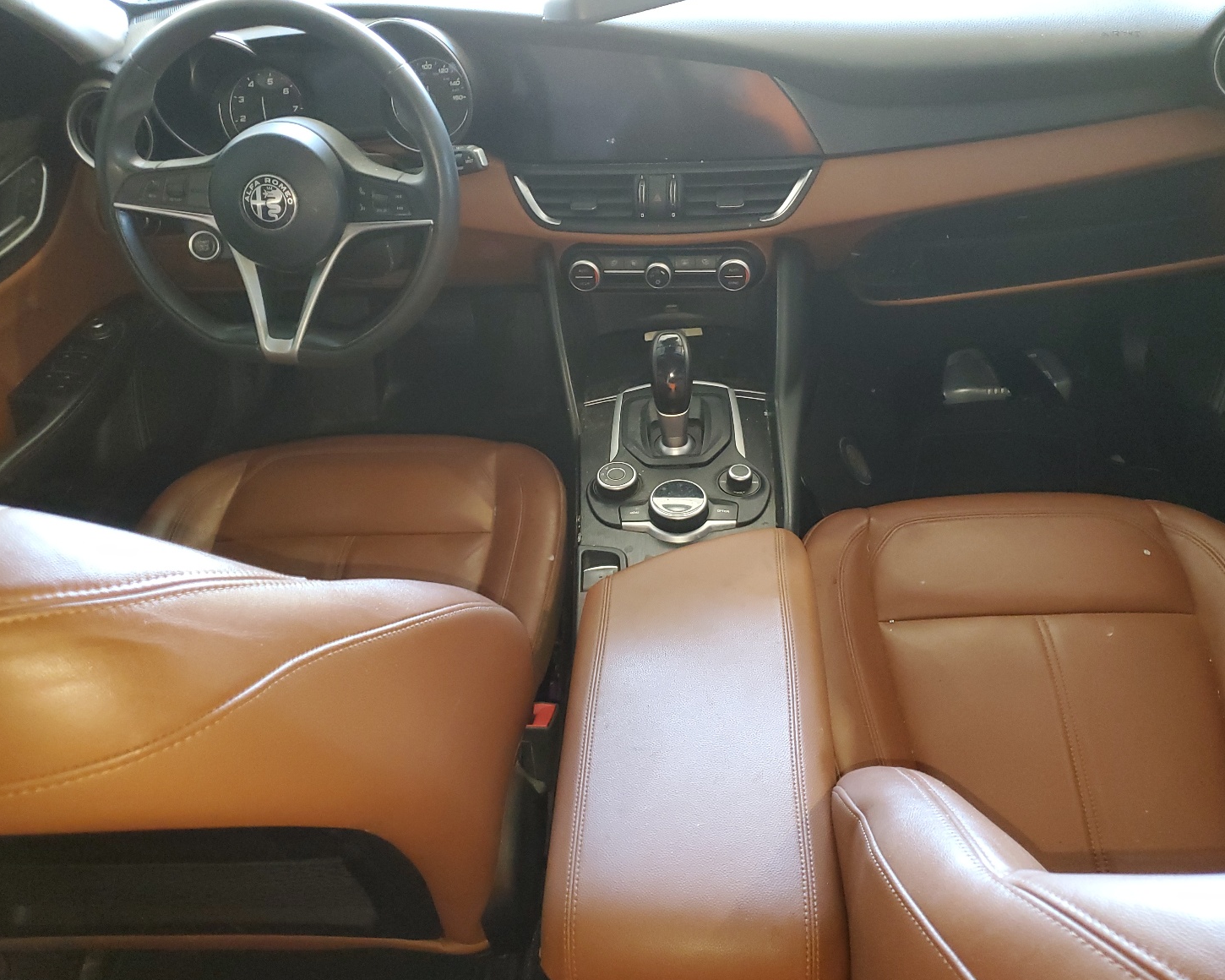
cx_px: 630
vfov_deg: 51.5
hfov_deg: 62.2
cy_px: 478
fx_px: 1015
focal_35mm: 28
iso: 322
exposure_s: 1/40
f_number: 1.5
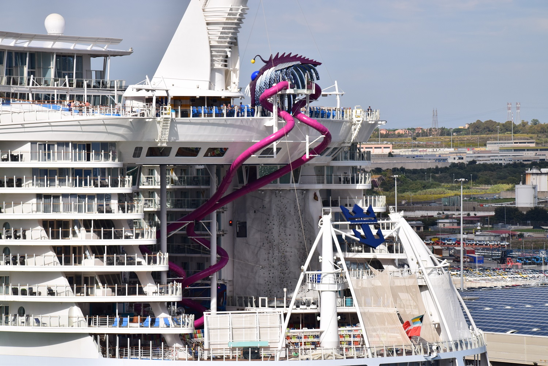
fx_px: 2511
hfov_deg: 12.5
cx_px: 274
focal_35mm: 165
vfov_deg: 8.3
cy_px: 183
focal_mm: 110
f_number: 11
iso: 200
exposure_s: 1/500
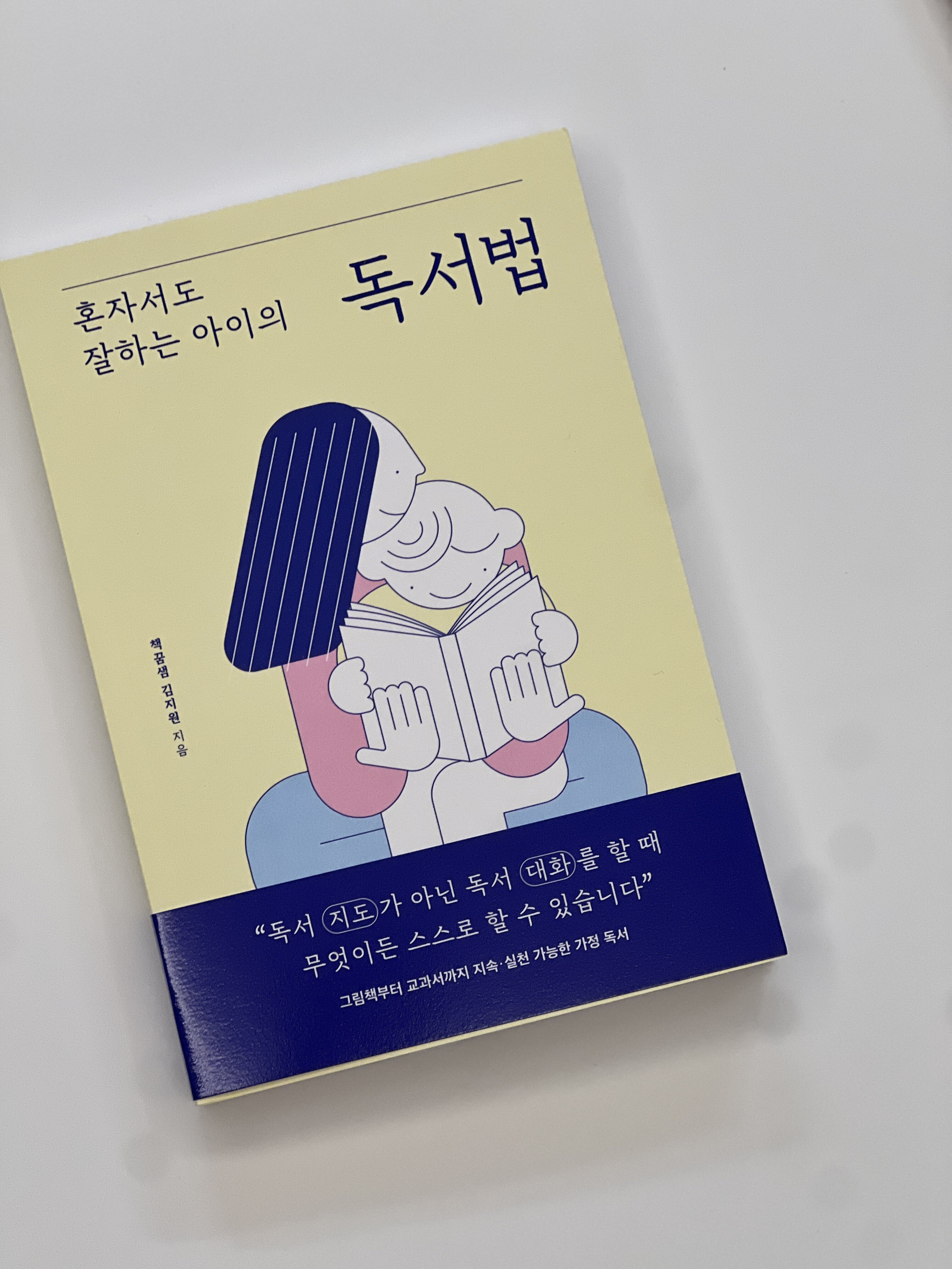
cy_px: 634
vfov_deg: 25.3
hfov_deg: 19.1
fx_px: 2824
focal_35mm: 77
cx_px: 476
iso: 250
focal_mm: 9
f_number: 2.8
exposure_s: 1/94
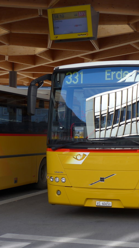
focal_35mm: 67
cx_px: 92
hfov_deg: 17.9
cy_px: 124
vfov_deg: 31.4
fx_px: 439
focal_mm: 9.5
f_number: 3
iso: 80
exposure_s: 1/400
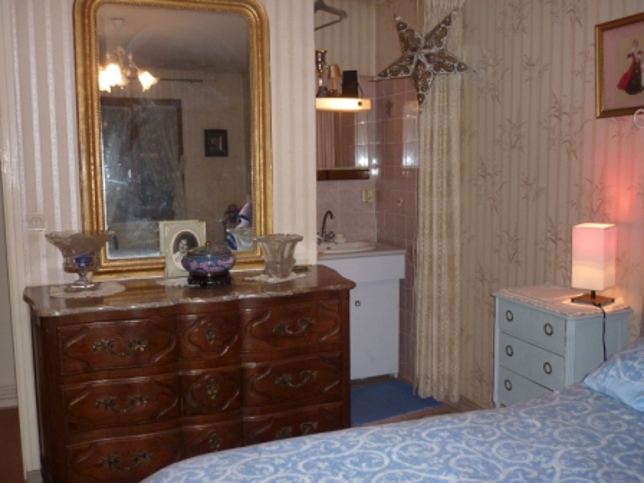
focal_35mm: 33
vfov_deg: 42.9
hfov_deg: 55.4
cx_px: 322
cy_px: 242
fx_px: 614
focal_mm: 5.5
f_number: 2.8
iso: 125
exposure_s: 1/30
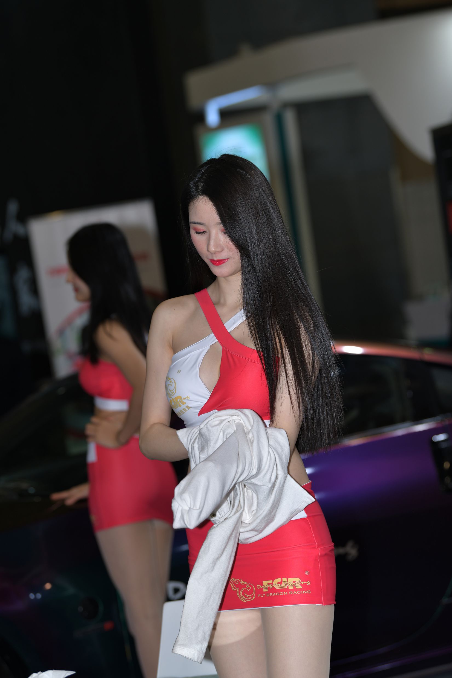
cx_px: 226
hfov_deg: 11.2
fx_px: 2297
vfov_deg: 16.8
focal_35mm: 122
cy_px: 339
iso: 200
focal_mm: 122
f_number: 4
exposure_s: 1/160
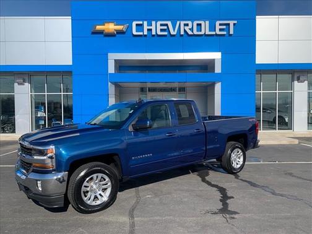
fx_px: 234
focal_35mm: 26
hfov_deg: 67.3
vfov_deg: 53.1
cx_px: 156
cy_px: 117
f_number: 1.8
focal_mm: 4.25
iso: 25
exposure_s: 1/2994
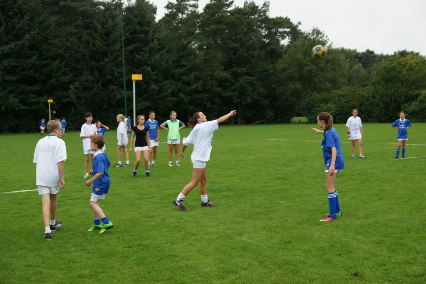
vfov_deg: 25.8
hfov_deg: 37.8
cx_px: 213
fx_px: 621
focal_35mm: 52
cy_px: 142
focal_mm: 35
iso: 320
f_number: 3.5
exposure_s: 1/500
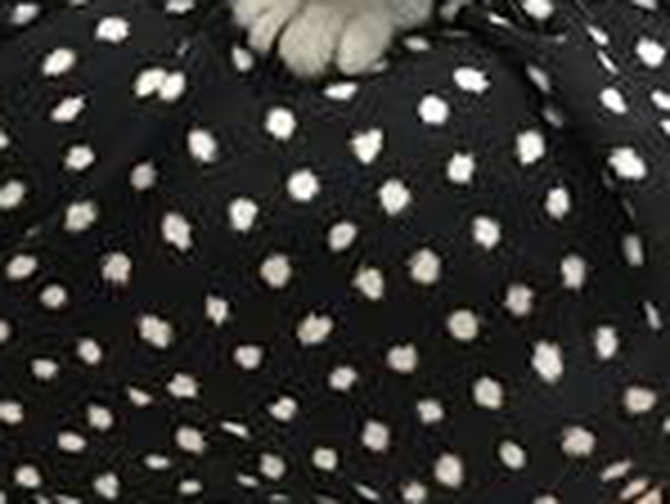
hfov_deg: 17.1
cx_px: 40
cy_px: -234
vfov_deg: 12.5
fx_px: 2189
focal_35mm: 113
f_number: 1.8
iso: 40
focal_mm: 3.99
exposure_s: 1/25
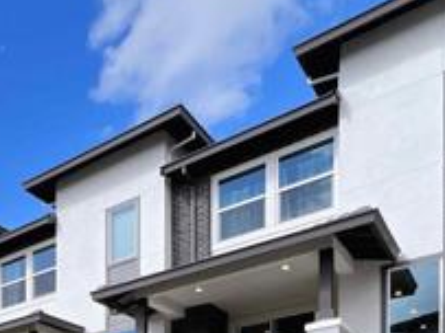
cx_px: -72
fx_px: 527
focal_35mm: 41
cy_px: 502
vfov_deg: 25.9
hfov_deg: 36.7
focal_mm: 1.57
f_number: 1.8
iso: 32
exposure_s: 1/1130
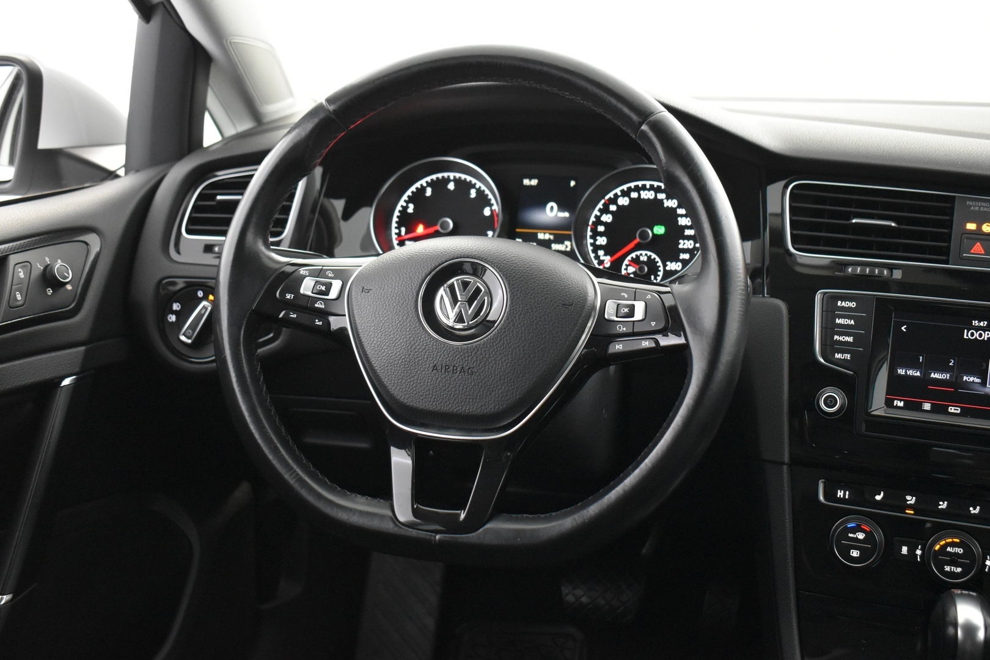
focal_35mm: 42
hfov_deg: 46.4
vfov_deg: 31.9
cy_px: 330
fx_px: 1155
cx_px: 495
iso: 3200
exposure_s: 1/15
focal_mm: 28
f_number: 4.2
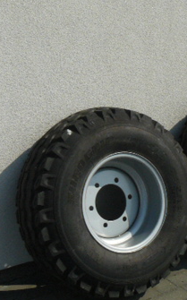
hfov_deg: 17.4
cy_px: 148
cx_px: 192
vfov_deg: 28.2
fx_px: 596
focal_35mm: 73
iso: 100
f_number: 7.1
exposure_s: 1/400
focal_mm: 6
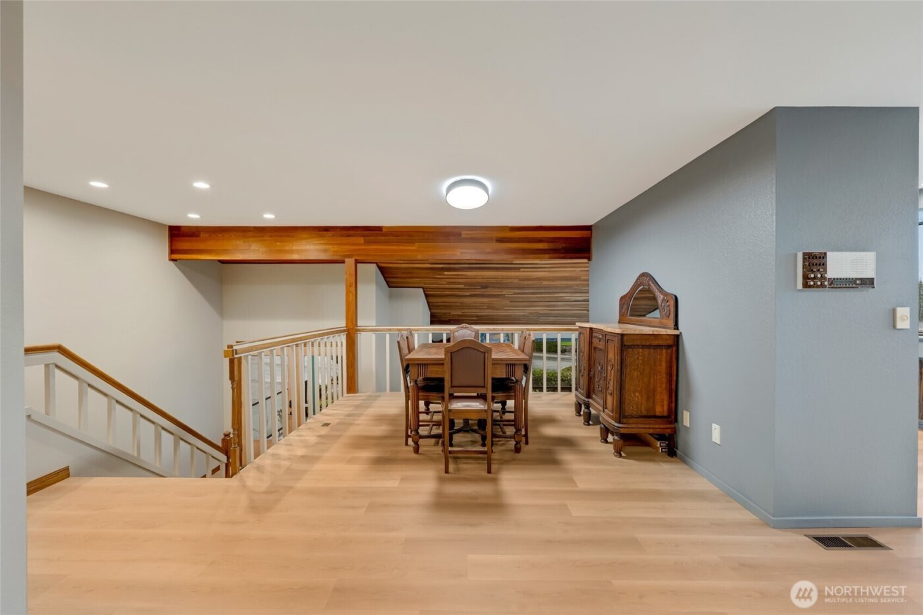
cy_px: 308
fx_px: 410
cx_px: 462
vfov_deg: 73.7
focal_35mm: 16
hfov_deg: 96.7
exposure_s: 1/80
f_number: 9
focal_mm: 16
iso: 400
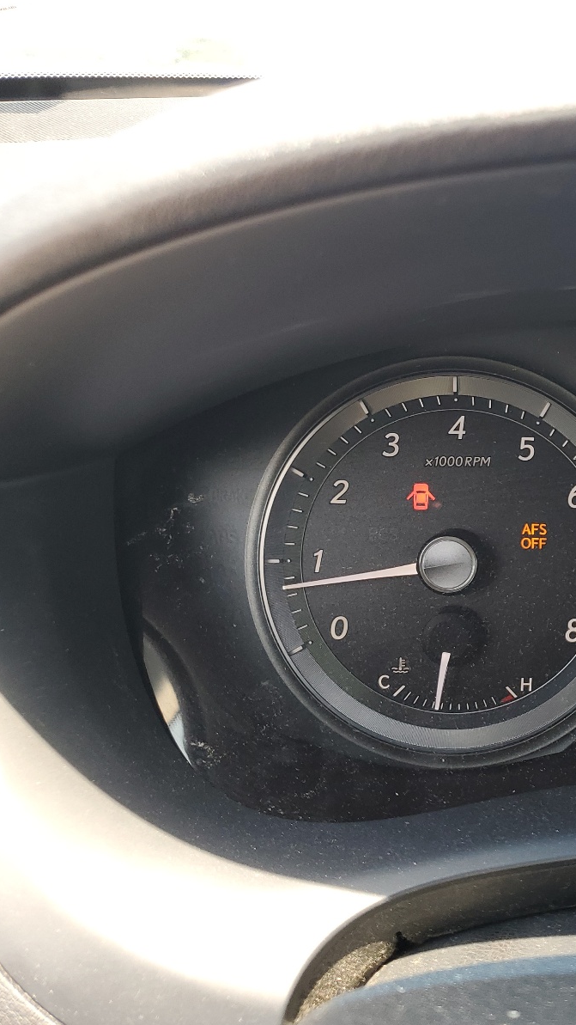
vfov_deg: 52.8
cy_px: 512
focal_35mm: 38
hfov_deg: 27.8
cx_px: 670
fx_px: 1032
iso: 50
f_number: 1.5
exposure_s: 1/192
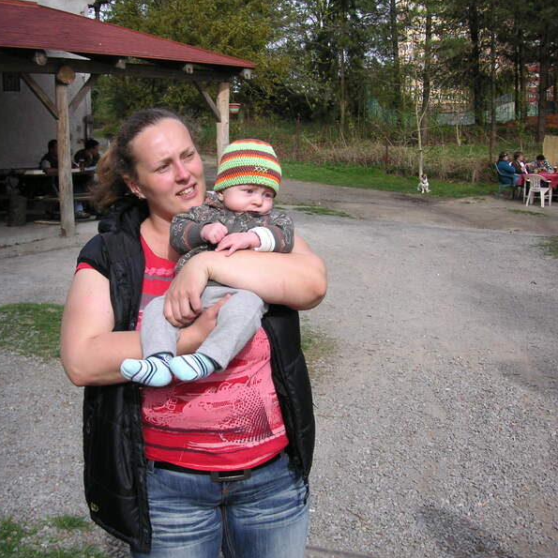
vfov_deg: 38.3
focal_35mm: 44
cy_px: 278
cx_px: 184
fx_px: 802
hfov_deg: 37.9
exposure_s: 1/750
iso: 50
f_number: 2.8
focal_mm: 6.1
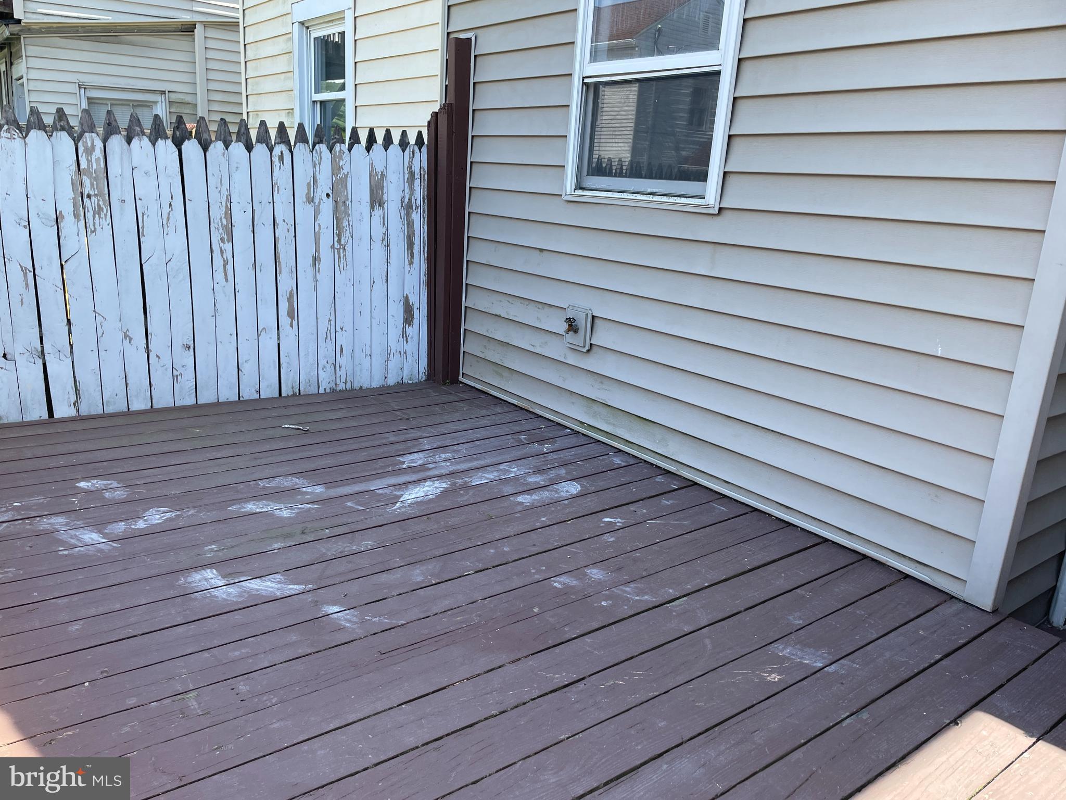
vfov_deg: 53.1
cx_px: 533
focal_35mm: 26
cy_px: 400
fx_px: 801
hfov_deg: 67.3
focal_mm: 4.2
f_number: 1.6
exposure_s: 1/622
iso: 32
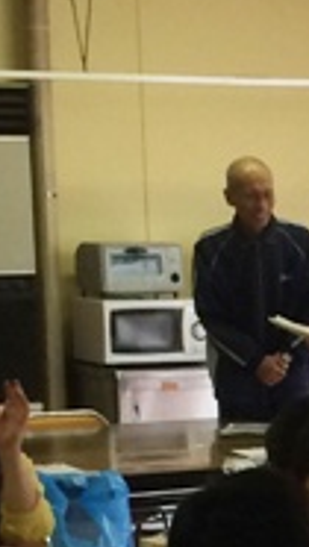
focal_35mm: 180
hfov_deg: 6.4
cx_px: 800
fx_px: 2615
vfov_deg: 11.8
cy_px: 571
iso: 40
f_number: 2.2
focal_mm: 4.12
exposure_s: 1/30
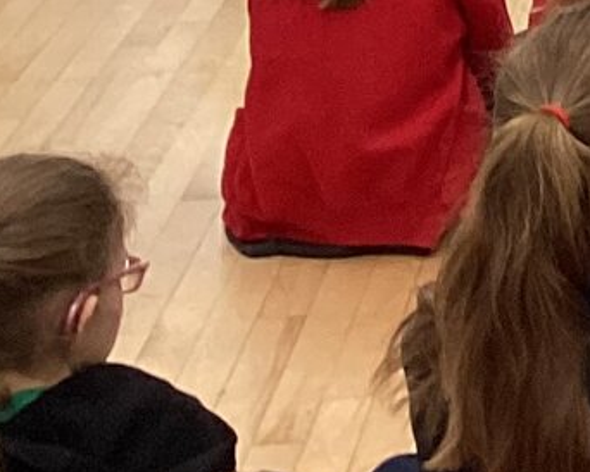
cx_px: 1453
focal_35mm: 181
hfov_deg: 9.4
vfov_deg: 8.0
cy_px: -608
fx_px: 3162
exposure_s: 1/50
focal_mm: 3.3
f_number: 2.4
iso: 80
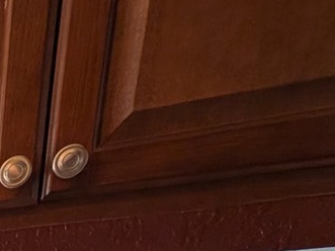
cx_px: -327
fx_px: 561
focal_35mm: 58
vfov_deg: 17.7
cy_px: 503
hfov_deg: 19.5
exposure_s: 1/53.7
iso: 45
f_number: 1.95
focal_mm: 2.23
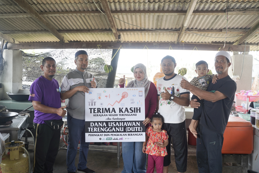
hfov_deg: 65.5
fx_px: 201
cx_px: 130
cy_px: 86
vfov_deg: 46.4
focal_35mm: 28
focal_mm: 28
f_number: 4
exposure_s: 1/160
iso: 250
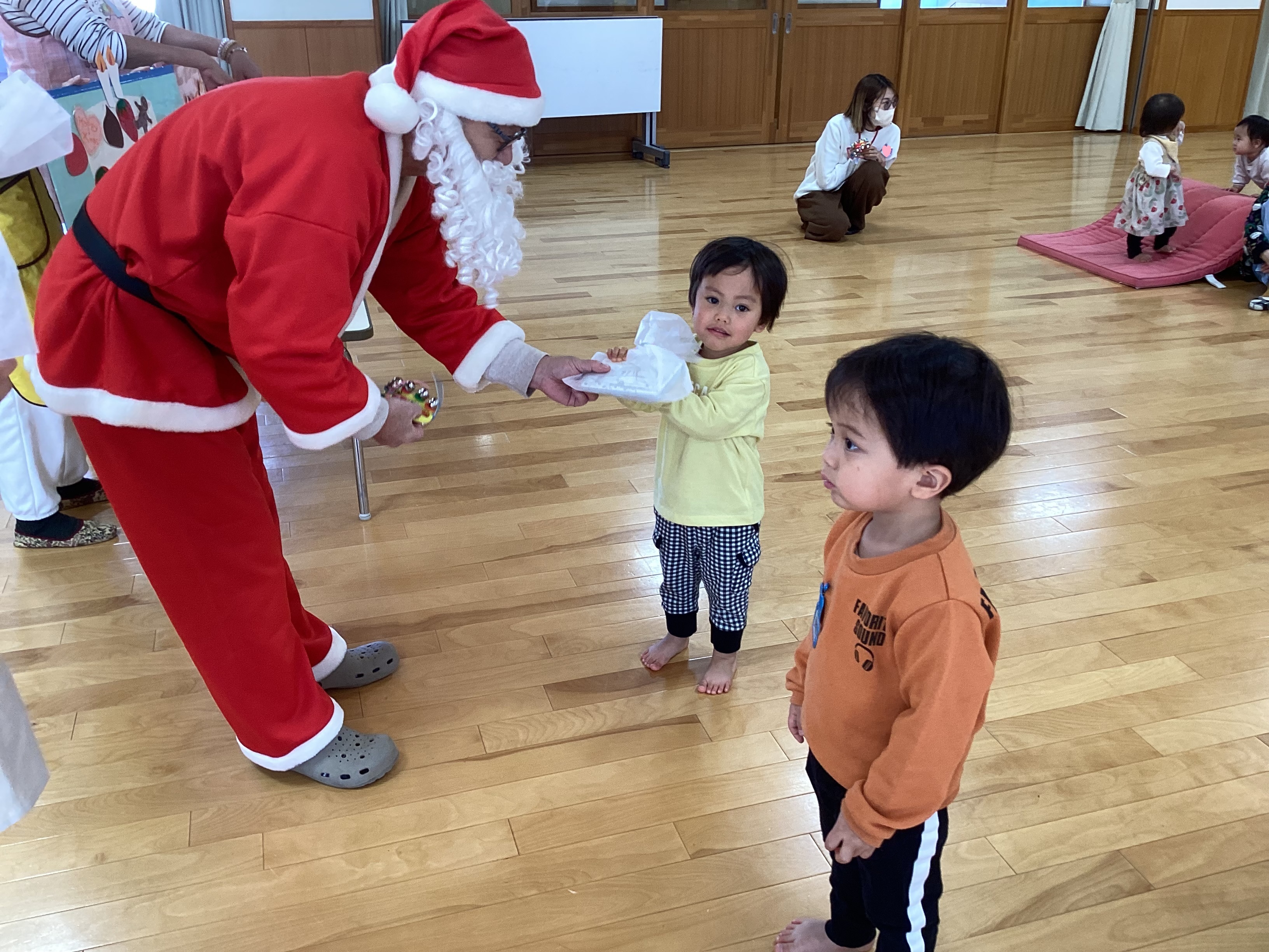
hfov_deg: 58.4
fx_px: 1136
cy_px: 476
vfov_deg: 45.4
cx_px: 634
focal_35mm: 31
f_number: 2.4
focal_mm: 3.3
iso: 50
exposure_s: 1/50
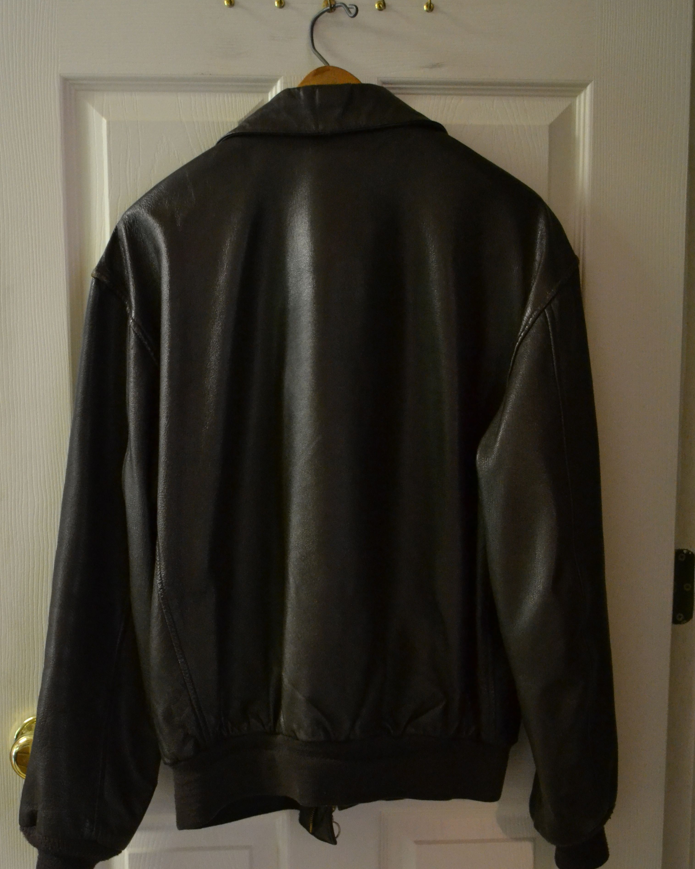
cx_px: 345
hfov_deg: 36.5
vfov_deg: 44.6
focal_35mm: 41
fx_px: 1054
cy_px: 521
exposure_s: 1/30
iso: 3200
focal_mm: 24
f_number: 5.6
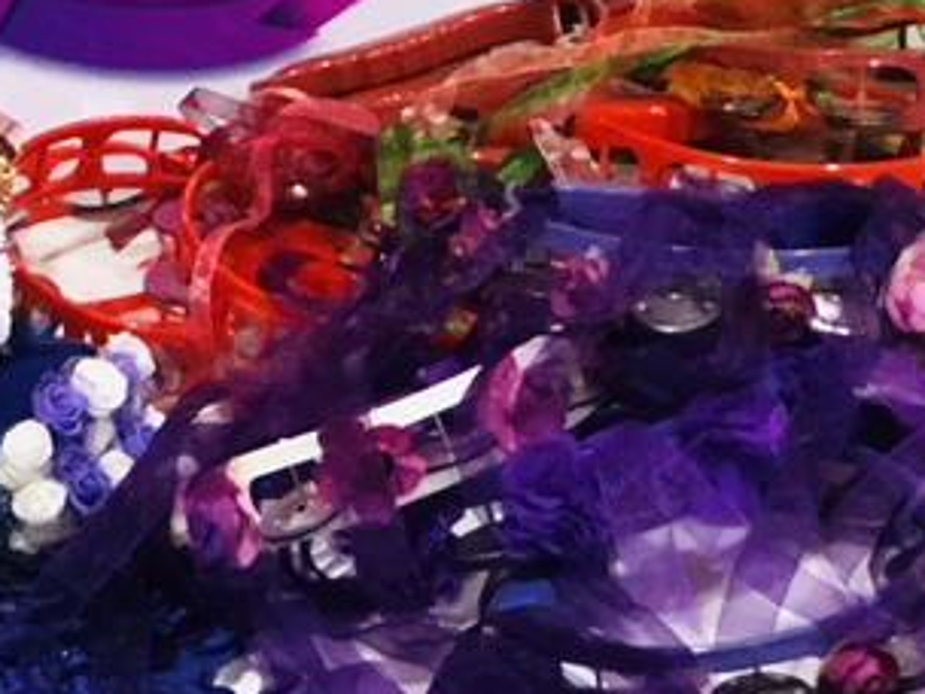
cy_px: -152
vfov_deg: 7.7
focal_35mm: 192
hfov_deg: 10.2
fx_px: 5131
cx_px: -106
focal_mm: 6.6
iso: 800
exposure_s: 1/33
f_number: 2.8
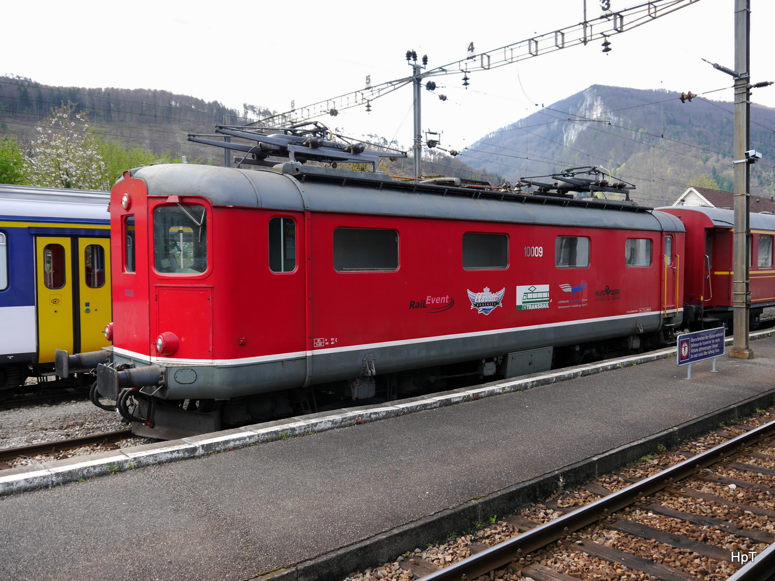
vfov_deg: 46.8
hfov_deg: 60.0
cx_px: 388
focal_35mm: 30
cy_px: 290
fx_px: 672
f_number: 4.5
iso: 160
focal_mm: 15
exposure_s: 1/160
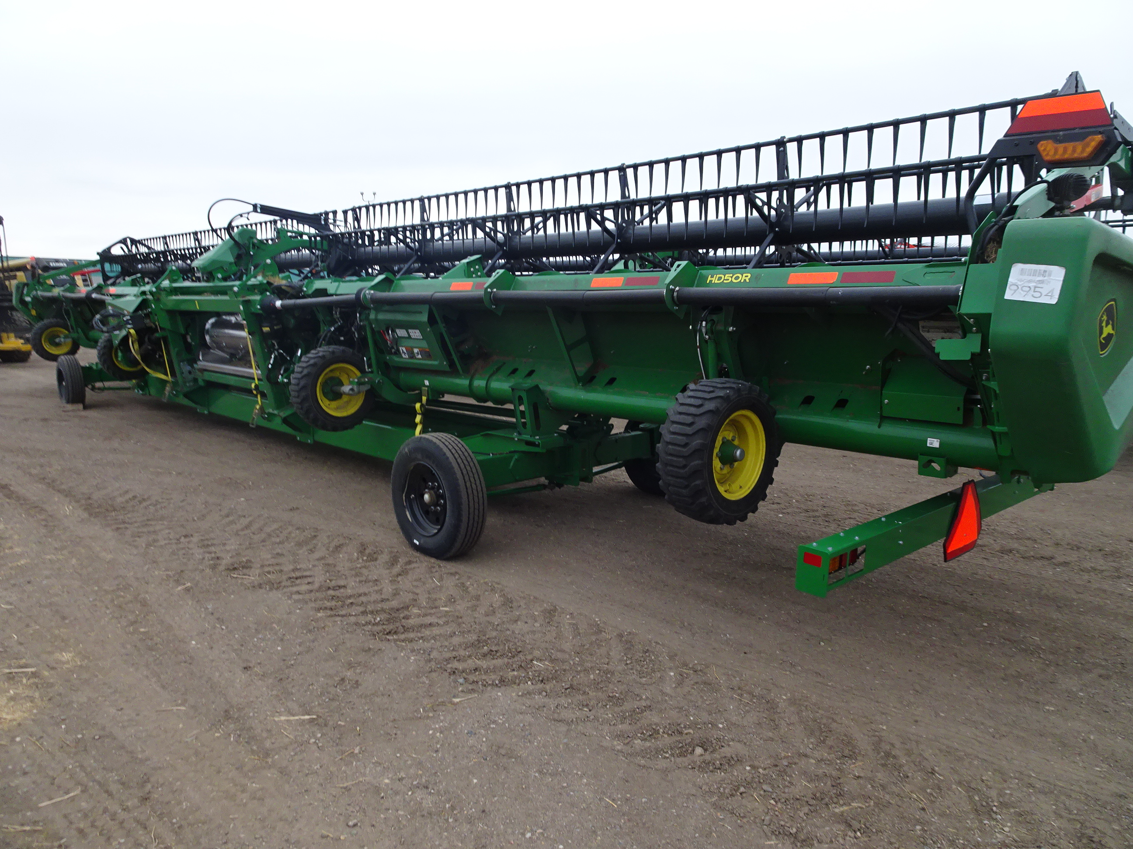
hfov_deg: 71.6
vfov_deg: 56.8
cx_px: 566
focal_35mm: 24
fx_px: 786
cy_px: 424
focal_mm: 4.1
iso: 200
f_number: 3.5
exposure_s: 1/100
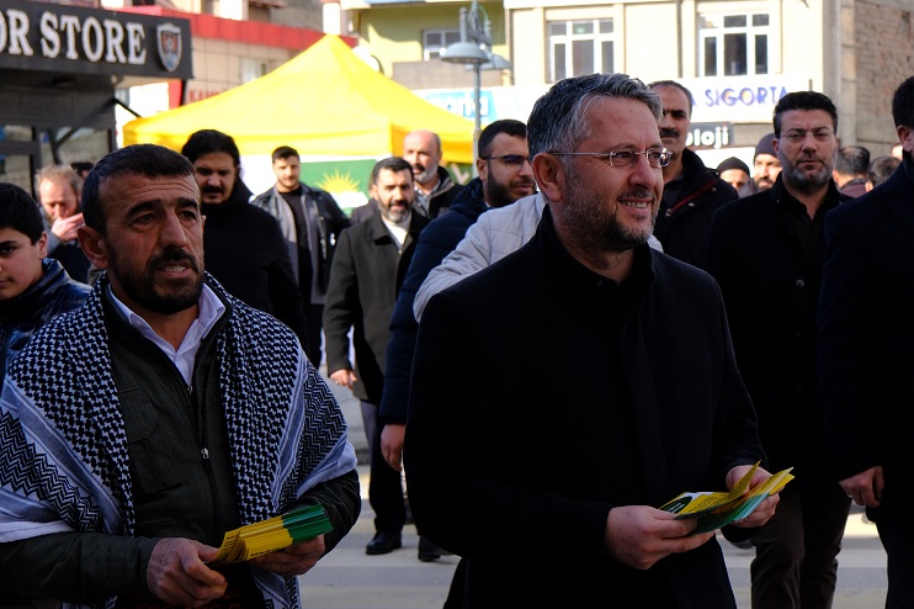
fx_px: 2055
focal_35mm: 81
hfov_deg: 24.5
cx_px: 785
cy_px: 383
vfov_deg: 16.8
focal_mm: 29.2
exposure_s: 1/800
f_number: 4
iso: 250
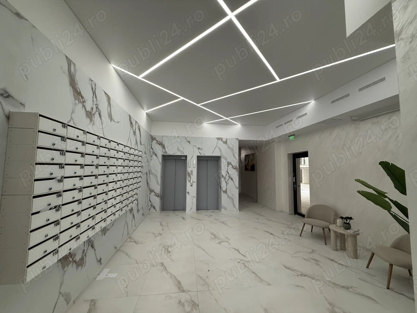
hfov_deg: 102.1
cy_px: 156
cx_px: 208
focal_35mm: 14
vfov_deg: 85.7
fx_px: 169
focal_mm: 2.22
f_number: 2.2
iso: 160
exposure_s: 1/99
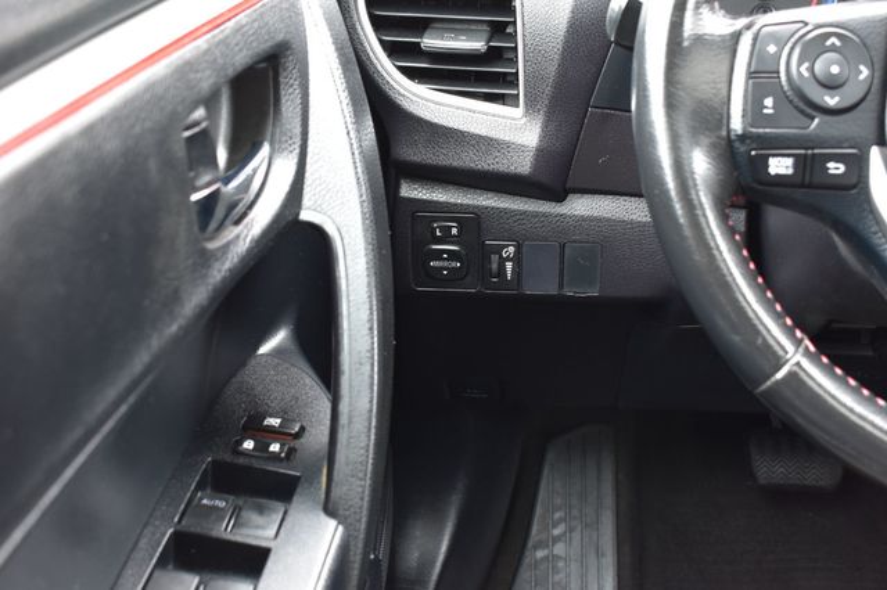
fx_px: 1108
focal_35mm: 45
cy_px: 295
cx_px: 444
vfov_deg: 29.8
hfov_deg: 43.6
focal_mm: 30
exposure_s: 1/15
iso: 900
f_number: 6.3
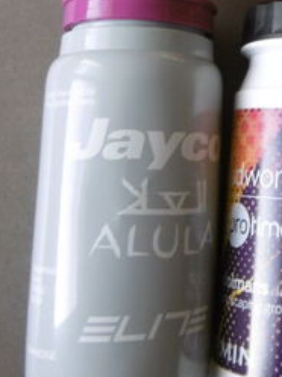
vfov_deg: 29.5
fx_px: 673
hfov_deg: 22.4
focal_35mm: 62
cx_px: 305
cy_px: 18
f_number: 3.1
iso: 100
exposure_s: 1/60
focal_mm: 4.3
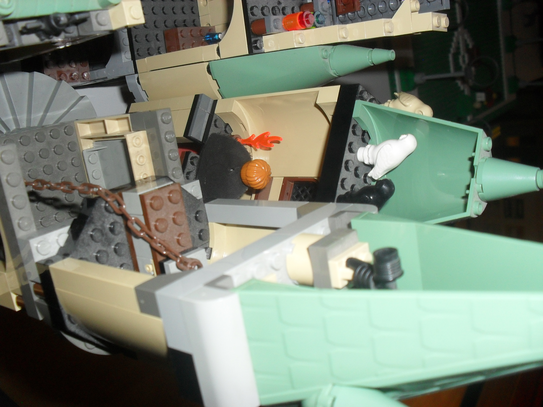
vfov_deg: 40.7
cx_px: 272
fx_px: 549
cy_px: 204
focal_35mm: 35
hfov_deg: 52.6
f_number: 3.2
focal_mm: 6.3
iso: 200
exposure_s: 1/45
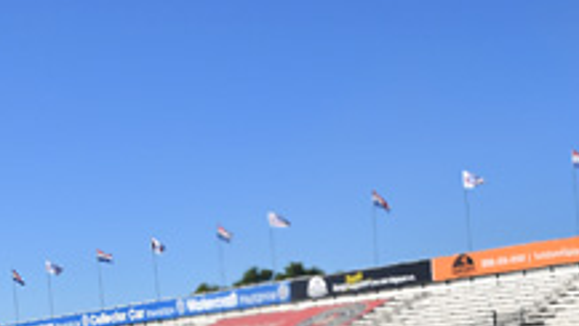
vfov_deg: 19.0
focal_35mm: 58
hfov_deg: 33.9
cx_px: 531
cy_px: 438
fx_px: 890
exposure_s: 1/1600
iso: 160
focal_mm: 16
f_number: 5.6
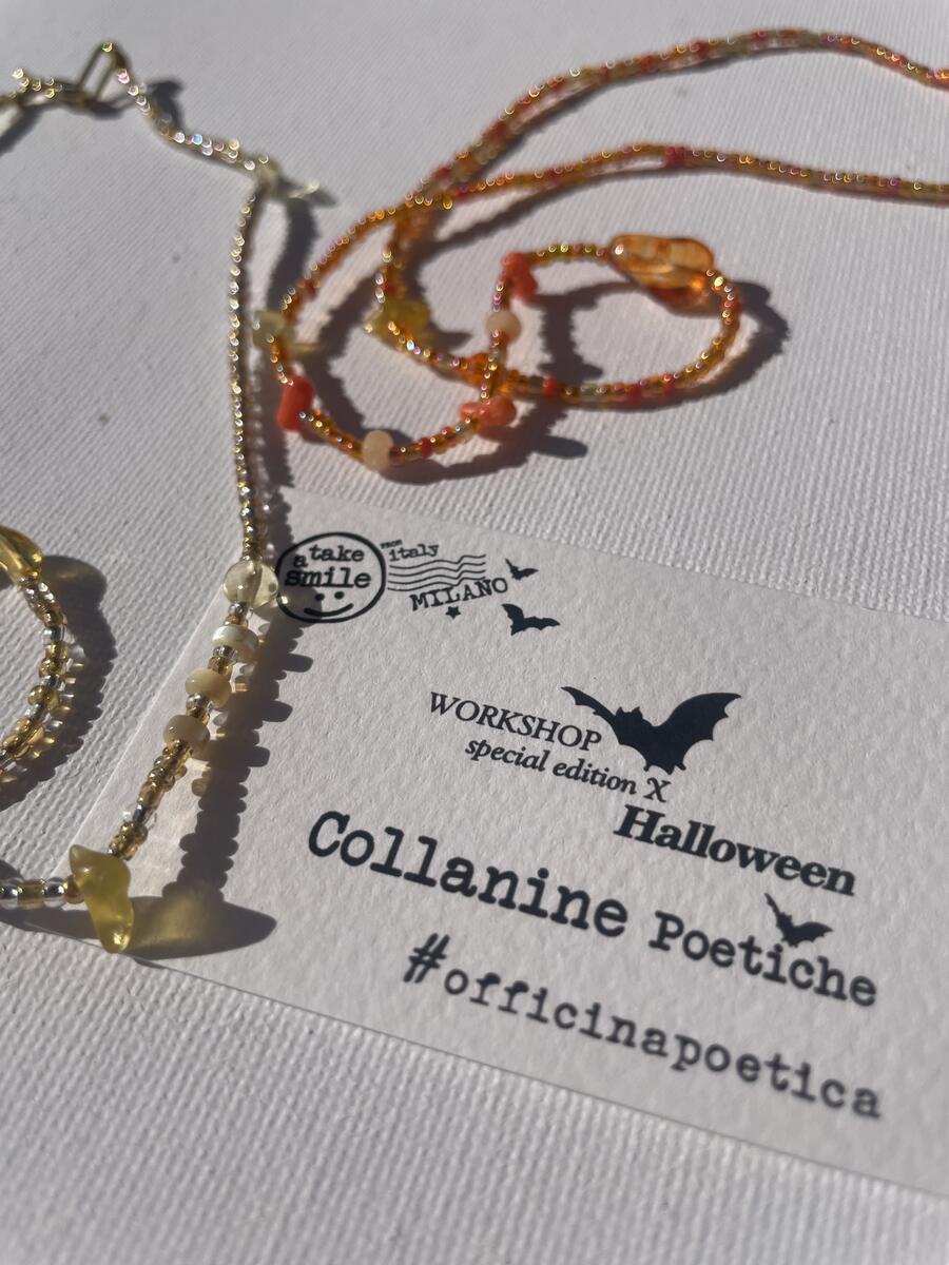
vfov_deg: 67.3
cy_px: 632
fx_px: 950
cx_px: 474
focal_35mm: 26
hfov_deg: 53.1
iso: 32
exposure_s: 1/13333
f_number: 1.6
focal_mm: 4.2
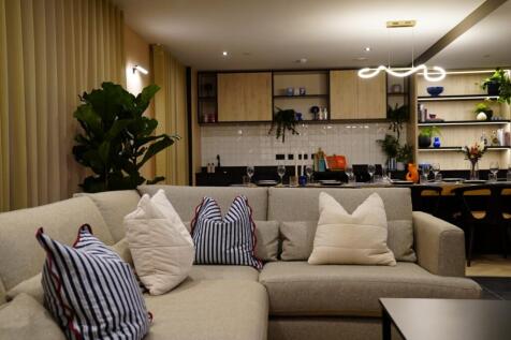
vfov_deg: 34.2
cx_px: 256
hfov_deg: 49.6
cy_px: 170
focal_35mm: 39
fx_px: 553
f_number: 4
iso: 1000
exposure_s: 1/60
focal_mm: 39
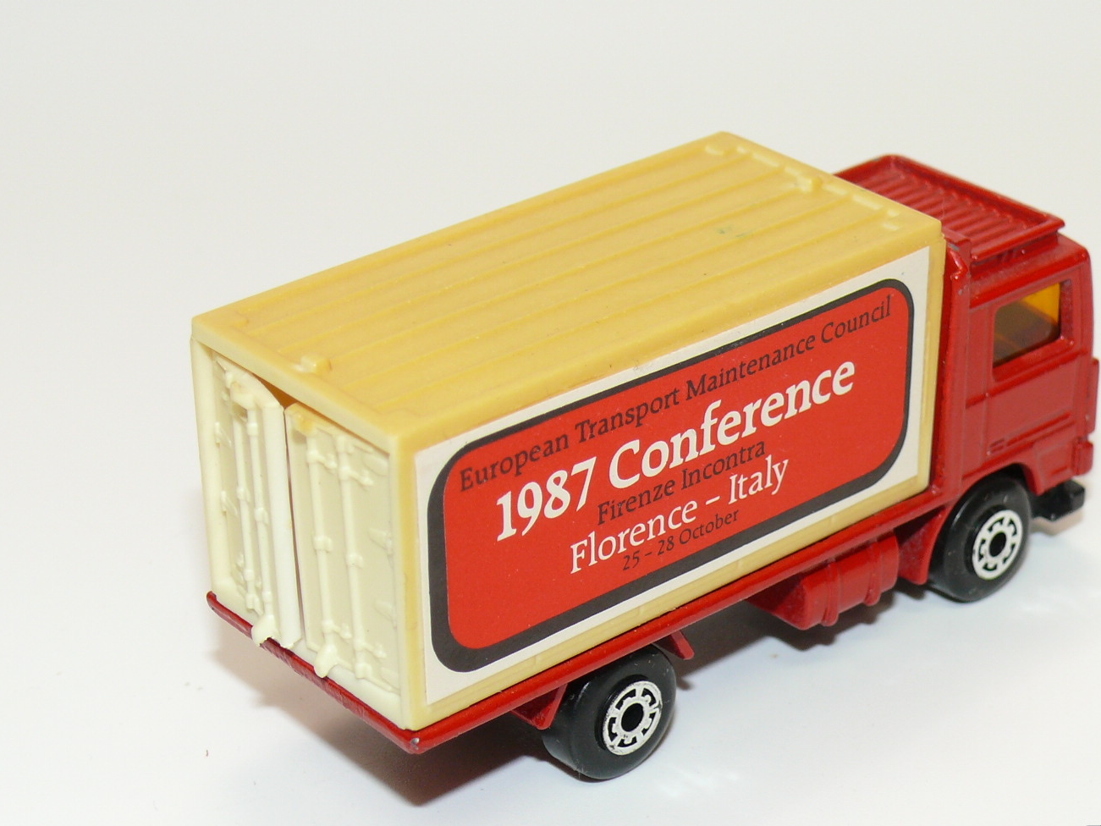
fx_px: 2895
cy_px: 447
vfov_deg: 16.2
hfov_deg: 21.5
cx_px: 627
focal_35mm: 91
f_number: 4
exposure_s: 1/30
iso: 100
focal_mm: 11.3
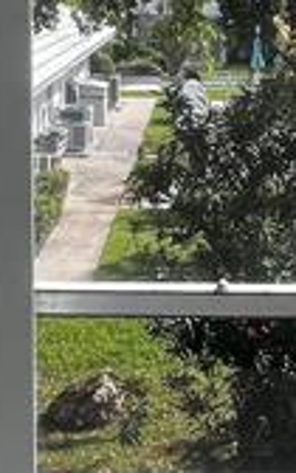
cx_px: 206
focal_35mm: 84
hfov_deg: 15.5
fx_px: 1084
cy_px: 127
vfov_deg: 24.4
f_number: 1.8
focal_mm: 1.57
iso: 32
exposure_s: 1/467
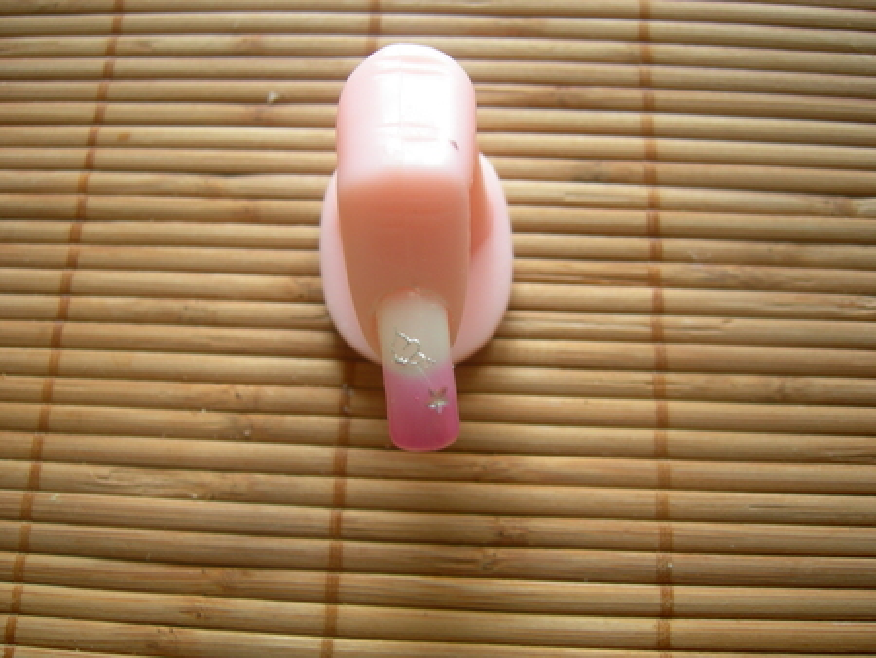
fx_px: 962
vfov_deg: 37.8
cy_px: 329
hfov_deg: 49.0
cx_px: 438
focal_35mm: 38
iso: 64
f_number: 2.8
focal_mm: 8
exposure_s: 1/9.3
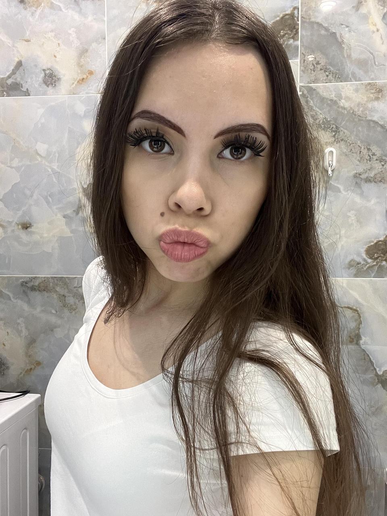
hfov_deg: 46.8
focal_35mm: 30
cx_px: 194
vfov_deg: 60.0
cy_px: 258
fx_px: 447
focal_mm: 2.71
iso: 400
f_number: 2.2
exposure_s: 1/33
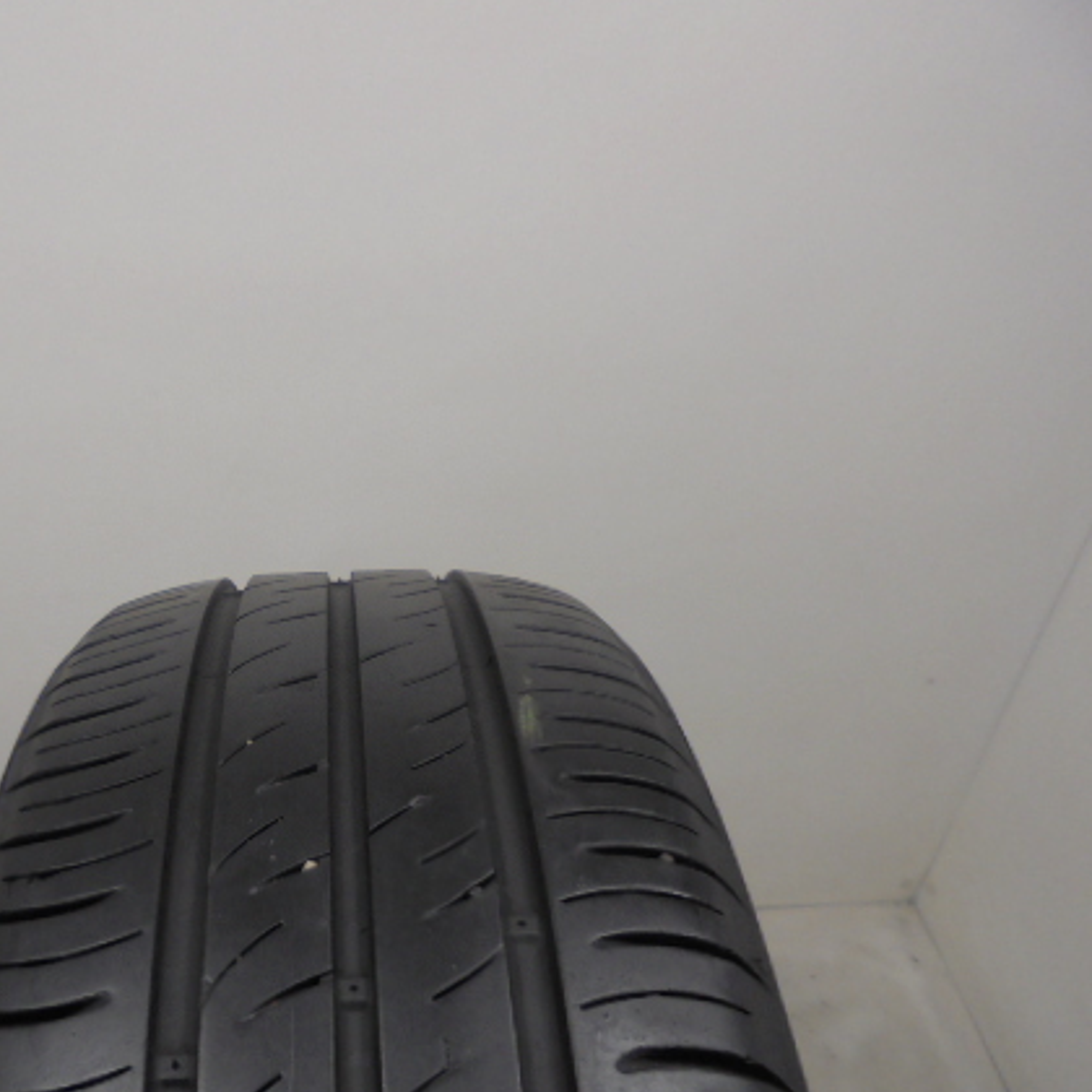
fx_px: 1249
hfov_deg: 45.8
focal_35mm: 35
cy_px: 608
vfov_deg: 47.1
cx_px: 289
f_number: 3.5
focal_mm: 4.6
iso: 100
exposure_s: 1/30
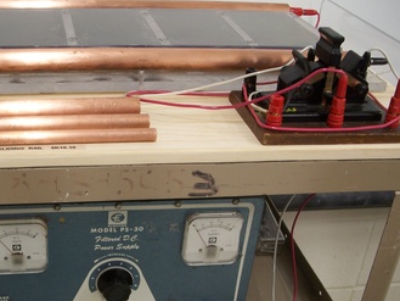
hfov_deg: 35.1
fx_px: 624
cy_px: 201
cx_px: 125
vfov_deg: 26.9
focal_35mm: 54
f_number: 2.8
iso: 100
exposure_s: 1/30
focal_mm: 7.8
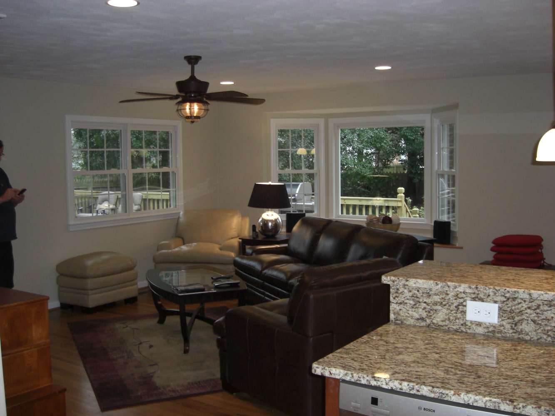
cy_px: 208
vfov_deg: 37.7
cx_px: 278
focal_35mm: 38
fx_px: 609
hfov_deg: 49.0
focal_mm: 7.9
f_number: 2.8
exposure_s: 1/60
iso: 200
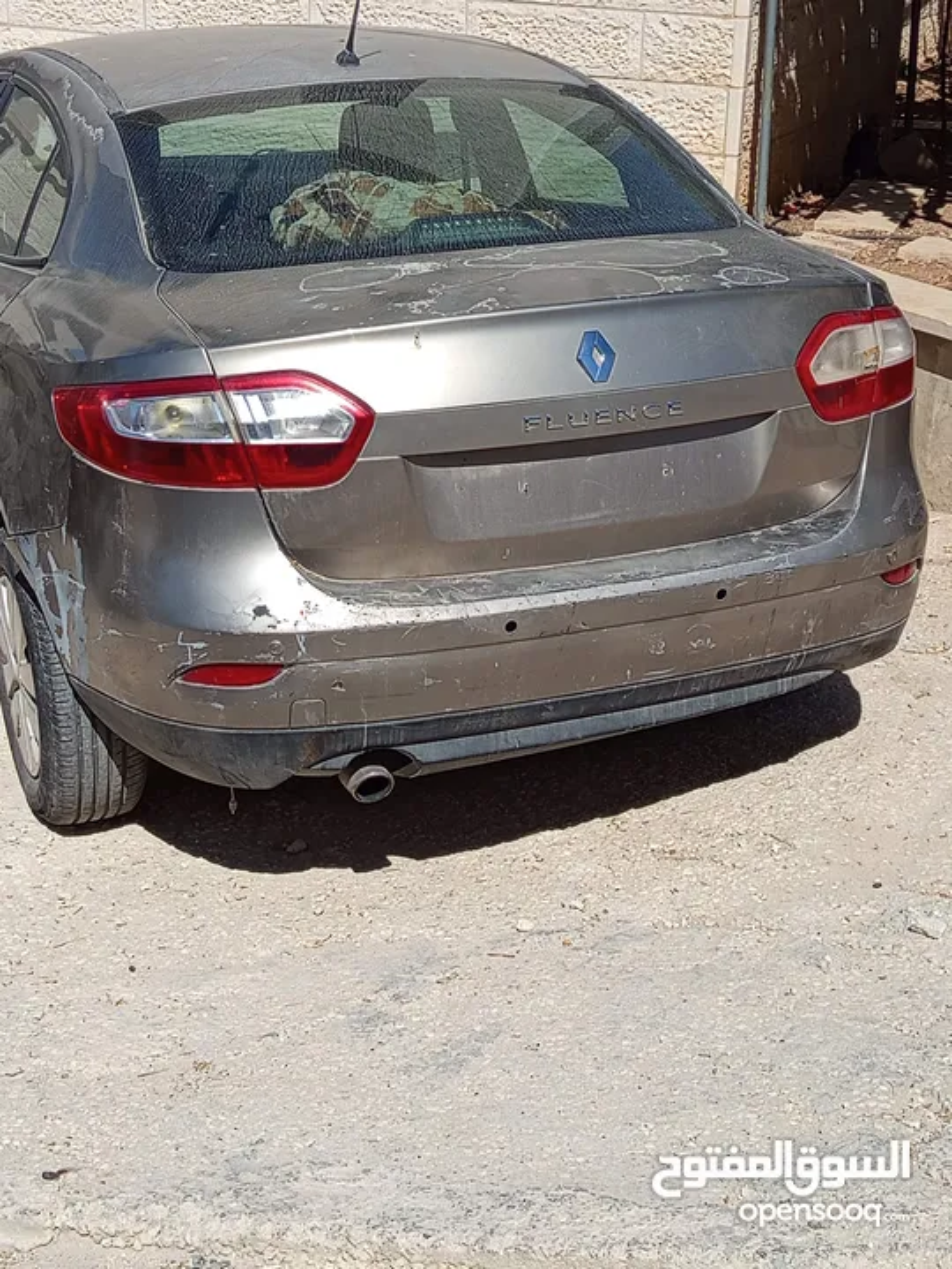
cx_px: 476
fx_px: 2017
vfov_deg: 34.9
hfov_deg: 26.6
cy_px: 634
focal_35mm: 55
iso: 52
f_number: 1.7
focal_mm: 5.24
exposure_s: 1/1709
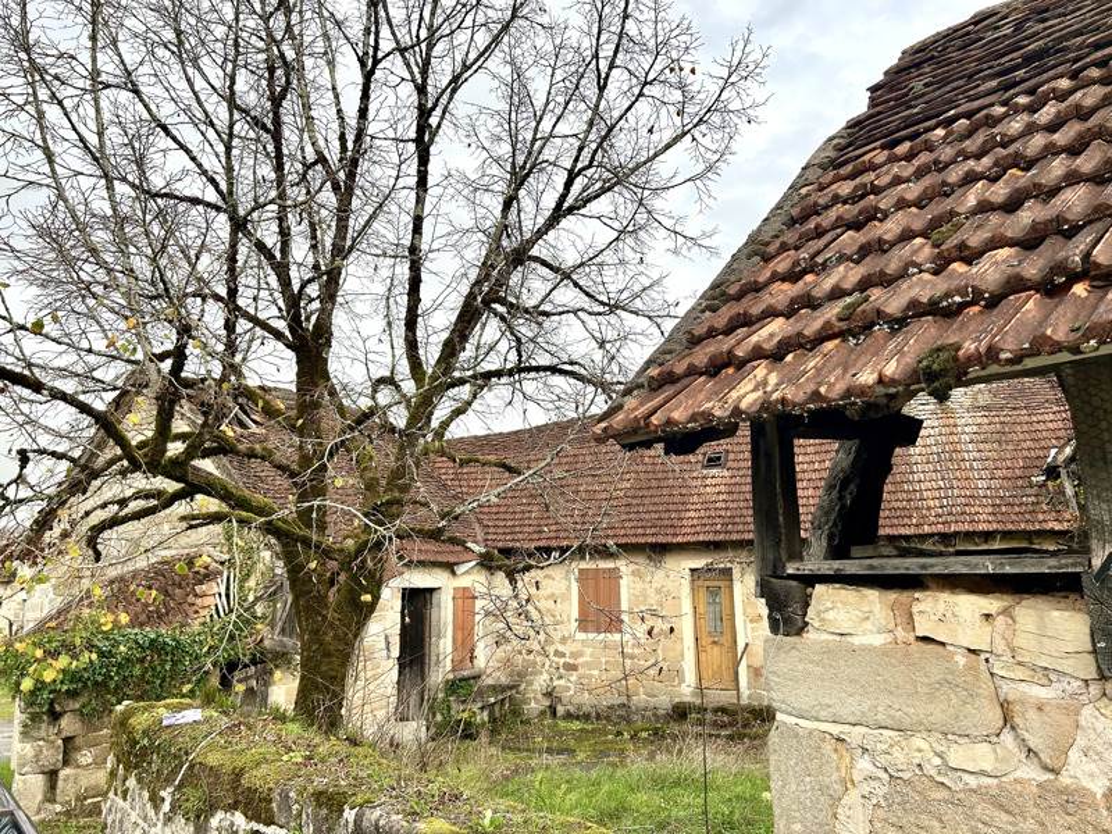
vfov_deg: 53.1
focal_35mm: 26
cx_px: 556
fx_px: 835
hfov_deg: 67.3
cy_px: 417
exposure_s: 1/1326
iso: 50
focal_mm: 5.7
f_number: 1.5
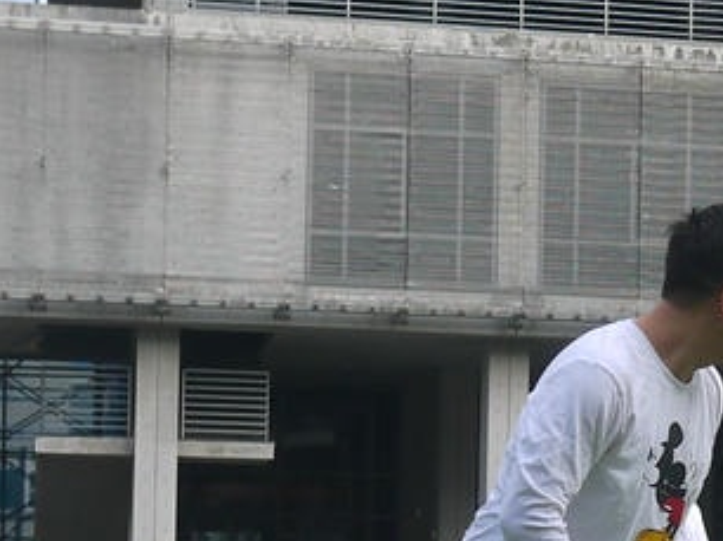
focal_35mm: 157
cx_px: 976
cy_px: 532
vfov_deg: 9.4
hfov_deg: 12.2
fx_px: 3277
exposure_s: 1/640
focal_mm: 20
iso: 160
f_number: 4
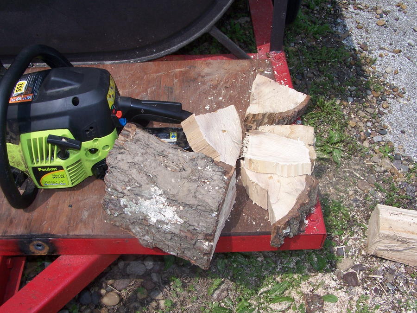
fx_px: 458
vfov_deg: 37.7
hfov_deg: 49.0
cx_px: 208
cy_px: 156
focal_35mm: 38
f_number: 5.6
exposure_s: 1/500
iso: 80
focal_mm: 6.3
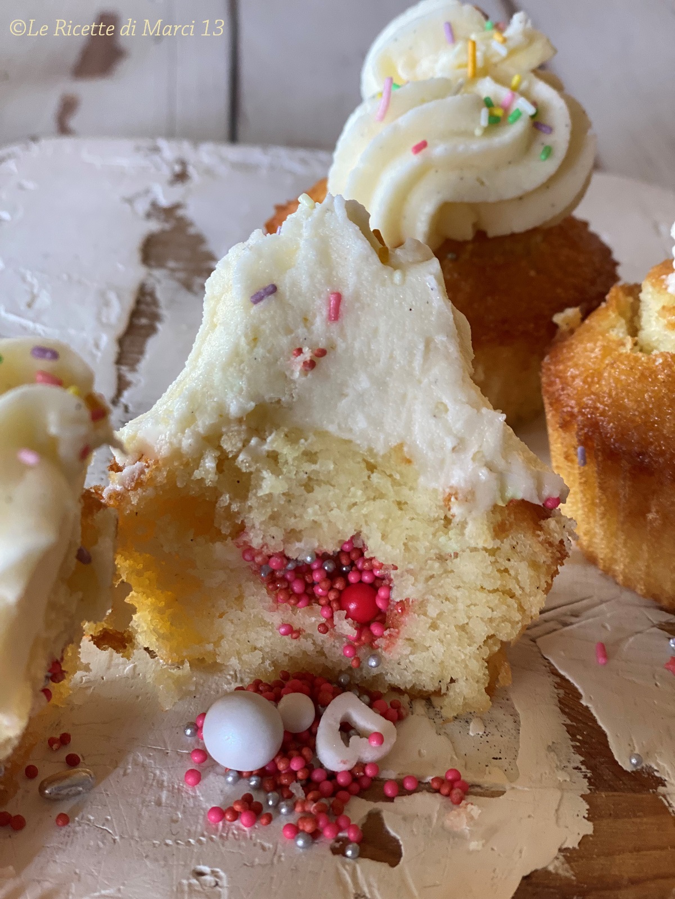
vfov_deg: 36.8
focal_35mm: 52
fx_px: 1352
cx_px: 338
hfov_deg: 28.0
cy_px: 450
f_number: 2
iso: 125
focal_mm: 6
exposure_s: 1/100
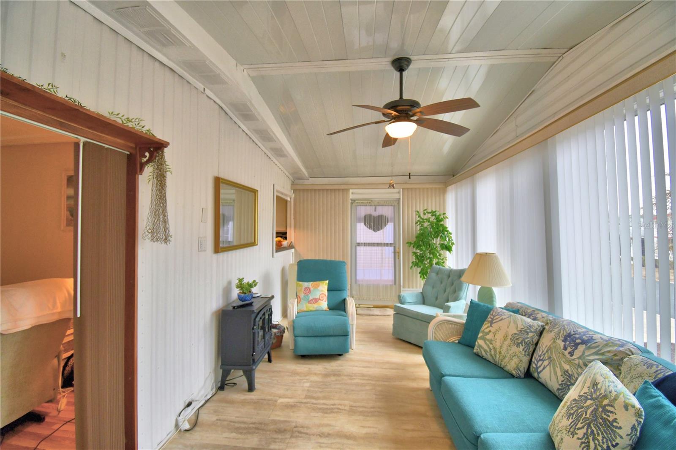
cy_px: 225
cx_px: 338
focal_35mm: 15
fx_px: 282
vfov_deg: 77.3
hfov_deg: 100.4
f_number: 4.5
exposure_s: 1/125
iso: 320
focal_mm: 10
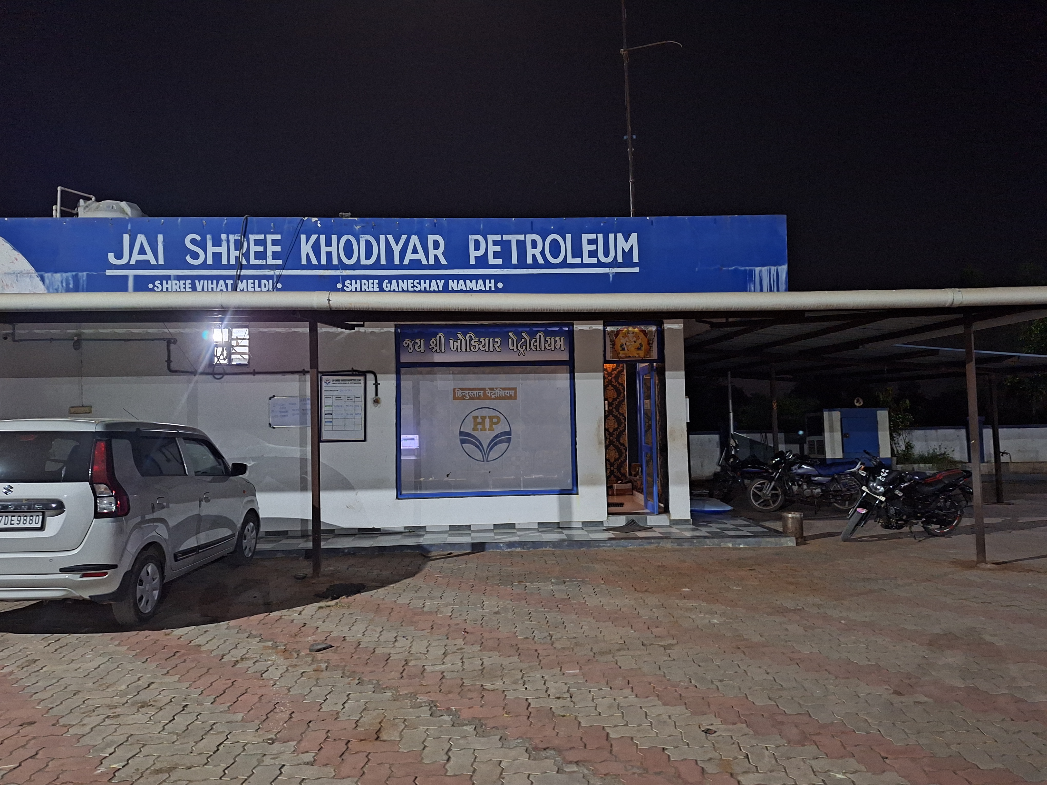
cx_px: 524
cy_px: 392
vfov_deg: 58.9
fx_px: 696
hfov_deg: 73.9
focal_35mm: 23
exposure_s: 1/17
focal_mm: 5.54
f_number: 1.8
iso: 1250
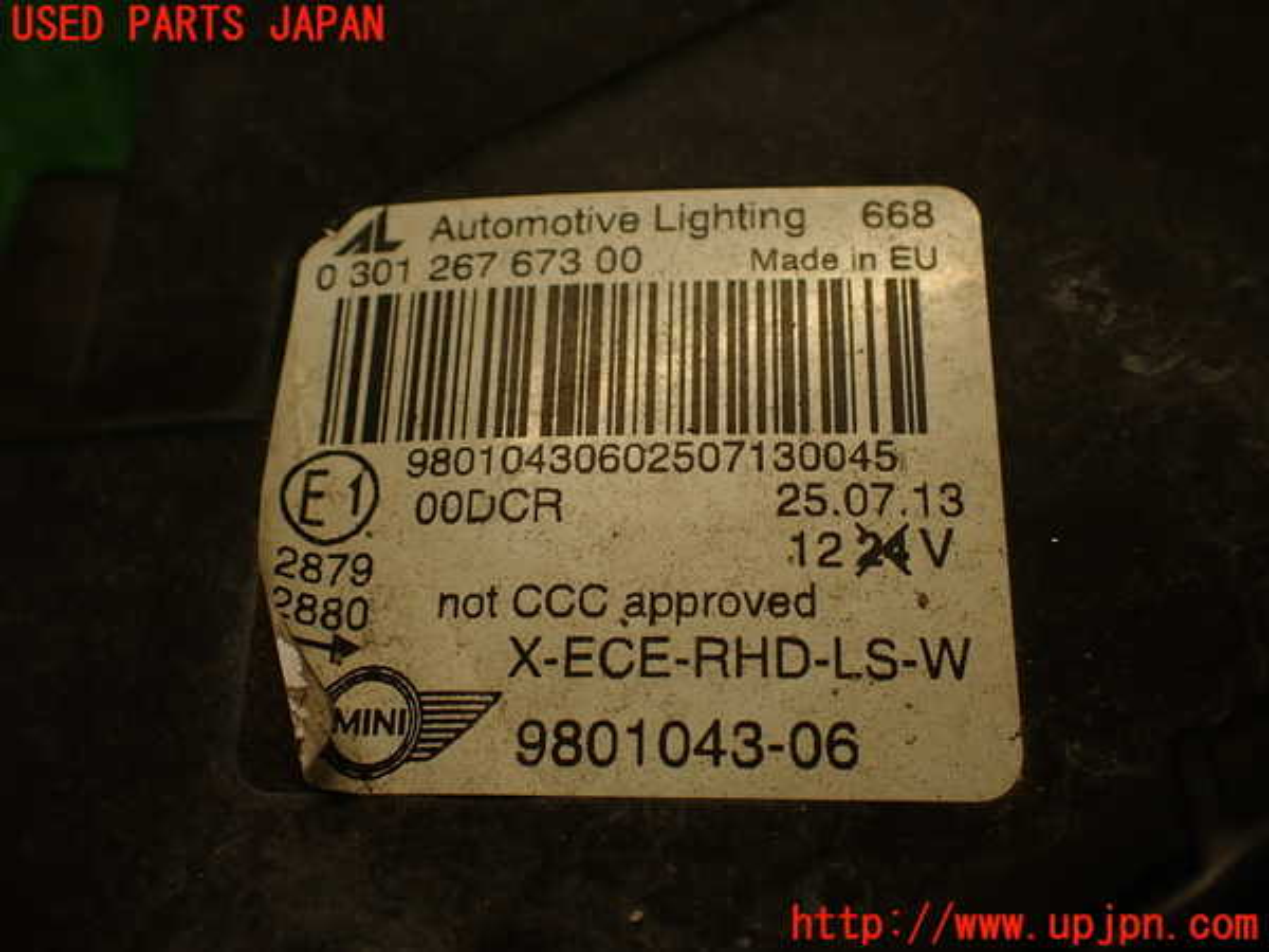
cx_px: 634
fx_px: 1173
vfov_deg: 44.2
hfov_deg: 56.8
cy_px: 476
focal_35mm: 32
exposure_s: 1/80
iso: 100
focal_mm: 5.79
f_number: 2.4
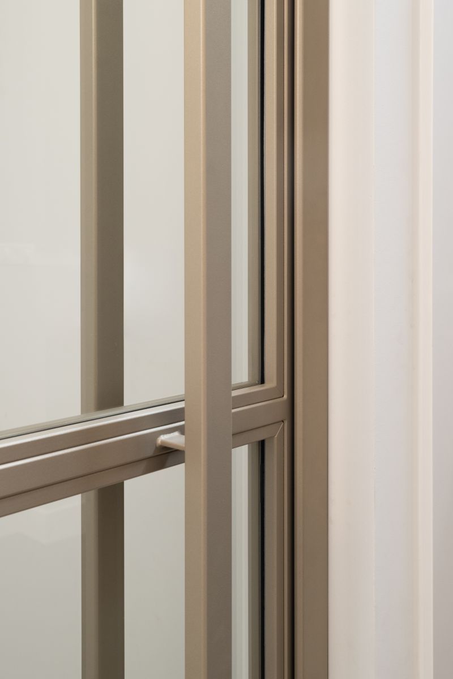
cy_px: 340
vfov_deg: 54.4
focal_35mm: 35
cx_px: 226
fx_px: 661
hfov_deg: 37.9
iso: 800
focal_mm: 35
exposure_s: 1/5
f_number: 11
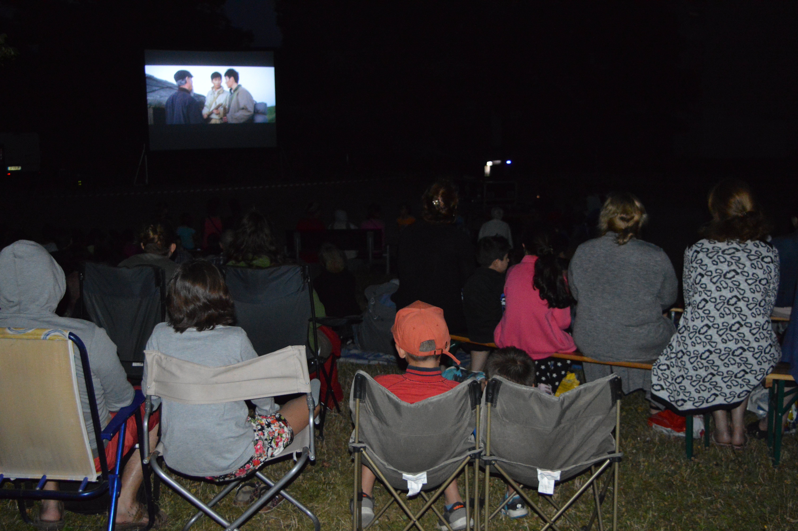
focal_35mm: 42
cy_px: 266
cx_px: 399
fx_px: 930
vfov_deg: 31.8
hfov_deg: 46.4
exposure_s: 1/60
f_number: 4.2
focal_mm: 28
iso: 3200
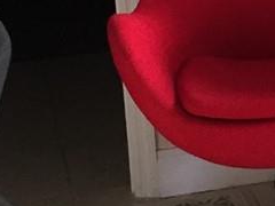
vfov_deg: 7.6
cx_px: 581
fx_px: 1533
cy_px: -47
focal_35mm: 193
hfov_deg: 9.5
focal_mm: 4.15
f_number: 2.2
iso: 50
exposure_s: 1/30
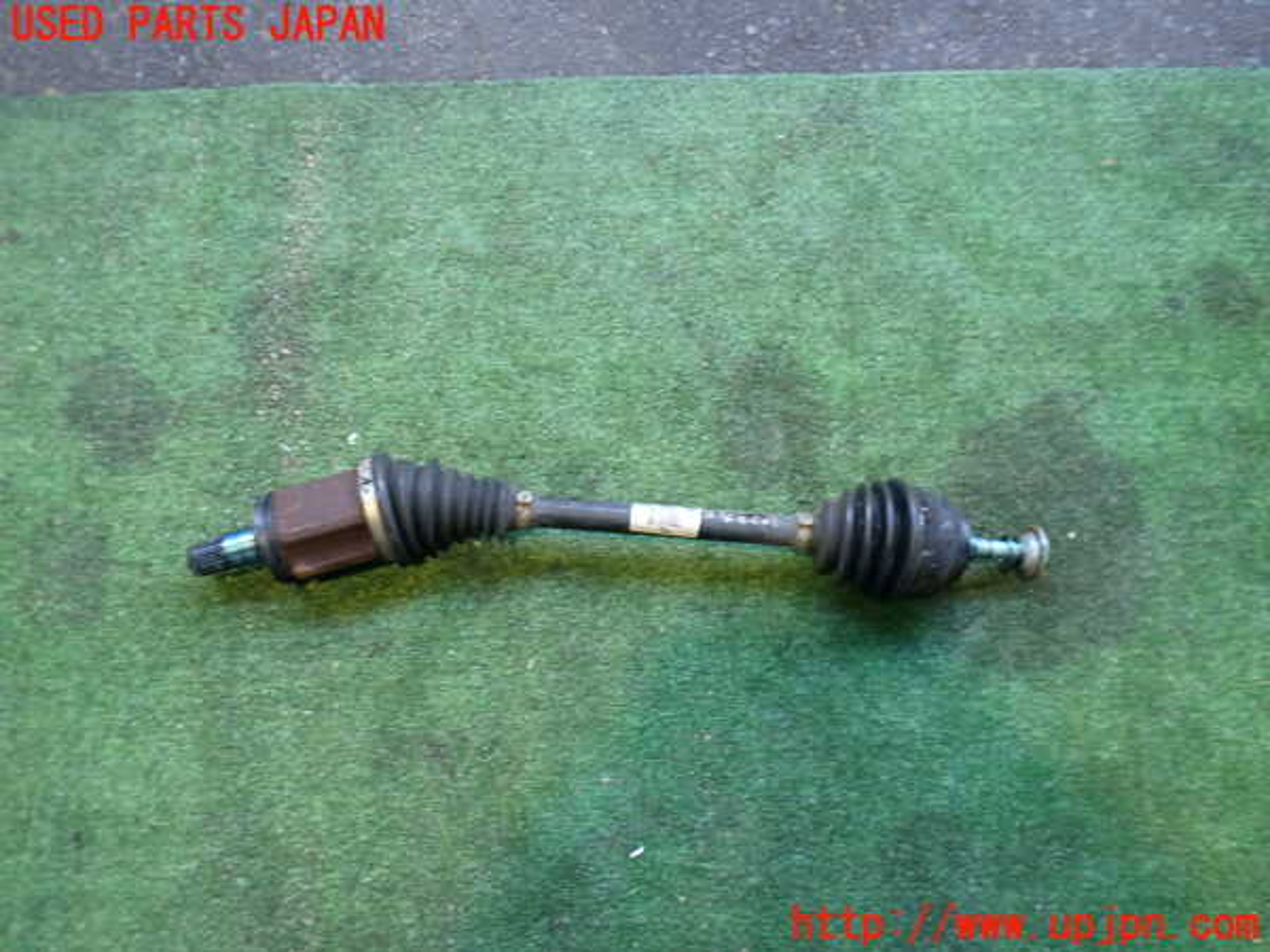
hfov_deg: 60.0
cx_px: 635
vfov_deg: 46.8
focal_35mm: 30
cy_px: 476
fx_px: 1101
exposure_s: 1/30
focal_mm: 5.4
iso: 250
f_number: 2.3
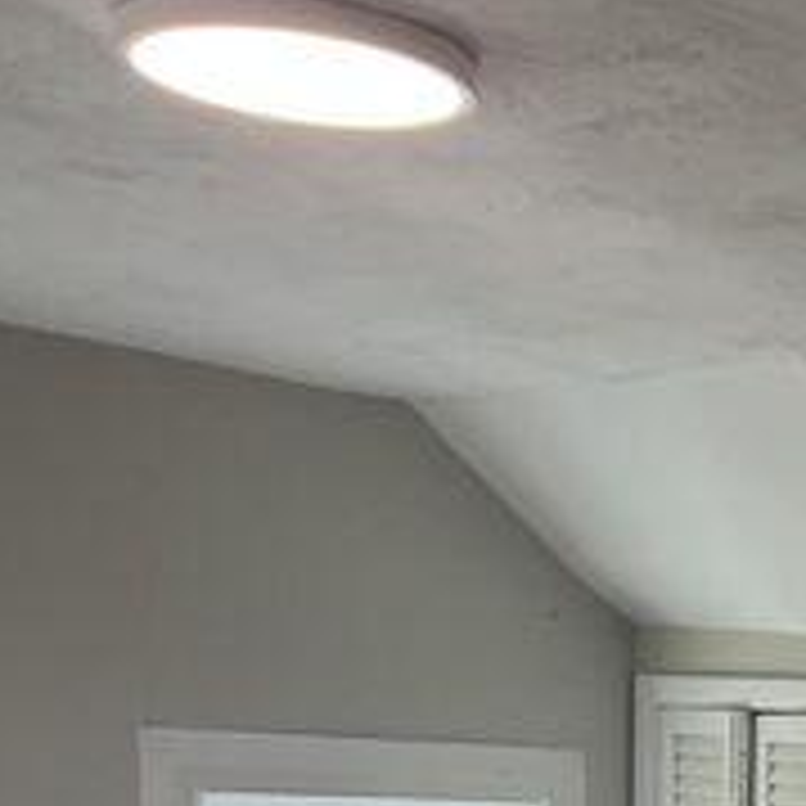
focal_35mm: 82
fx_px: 2160
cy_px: 1400
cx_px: 991
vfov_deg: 17.6
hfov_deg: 19.8
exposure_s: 1/120
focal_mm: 5.7
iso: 64
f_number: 1.5
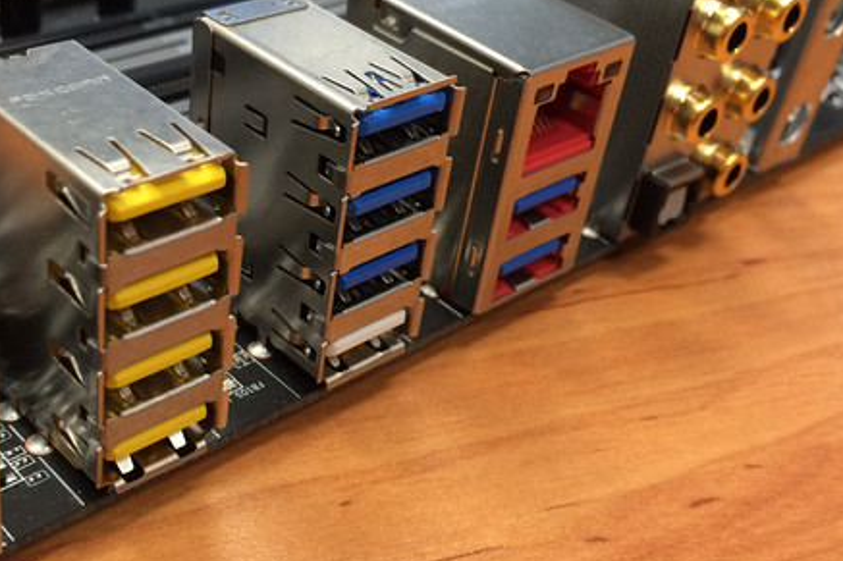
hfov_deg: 39.4
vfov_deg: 27.0
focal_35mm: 50
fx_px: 1170
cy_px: 307
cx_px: 330
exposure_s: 1/30
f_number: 2.2
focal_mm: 4.12
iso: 80
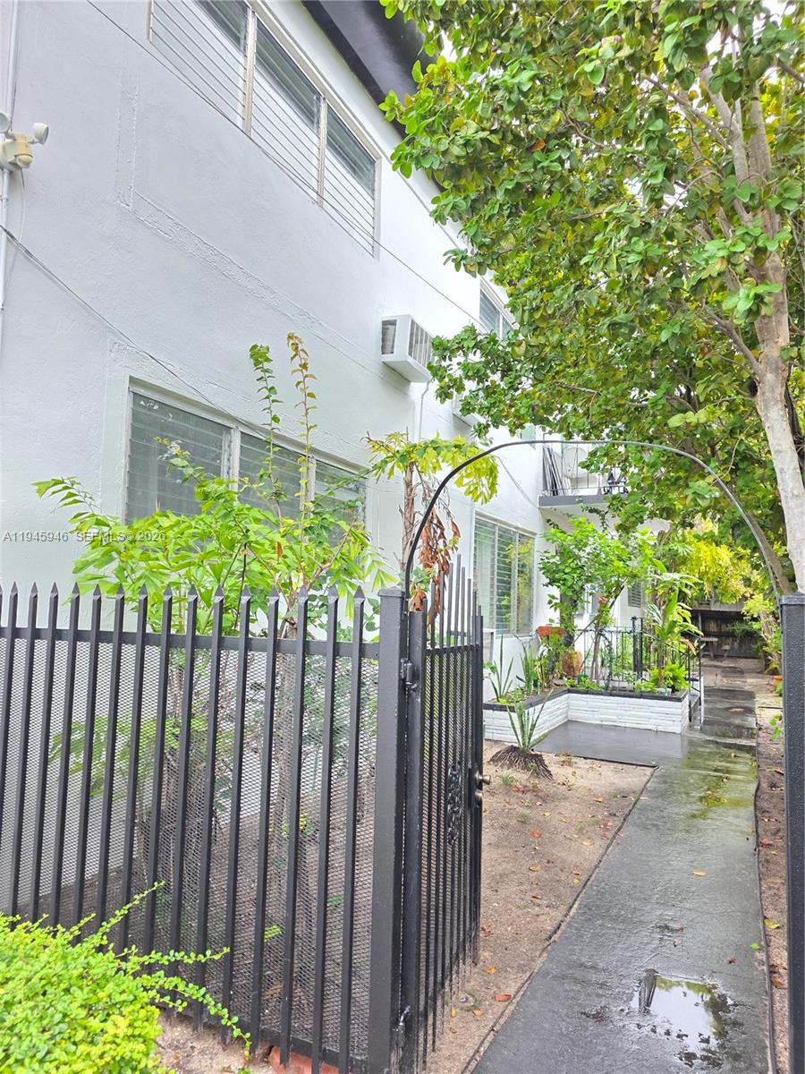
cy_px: 537
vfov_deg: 73.9
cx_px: 402
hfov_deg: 58.9
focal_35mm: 23
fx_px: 713
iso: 125
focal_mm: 6.3
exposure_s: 1/120
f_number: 1.7
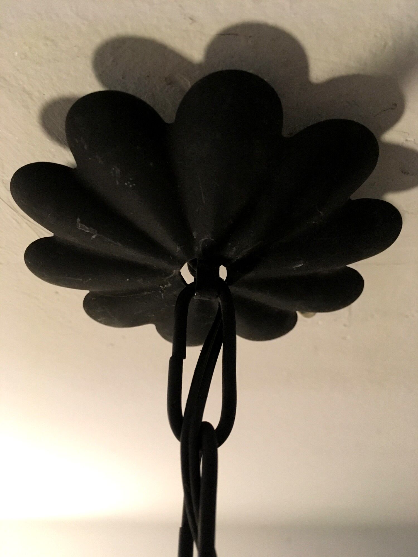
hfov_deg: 48.2
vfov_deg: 61.7
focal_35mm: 29
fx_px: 467
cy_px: 278
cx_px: 209
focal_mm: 4.15
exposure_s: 1/17
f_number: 2.2
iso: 200
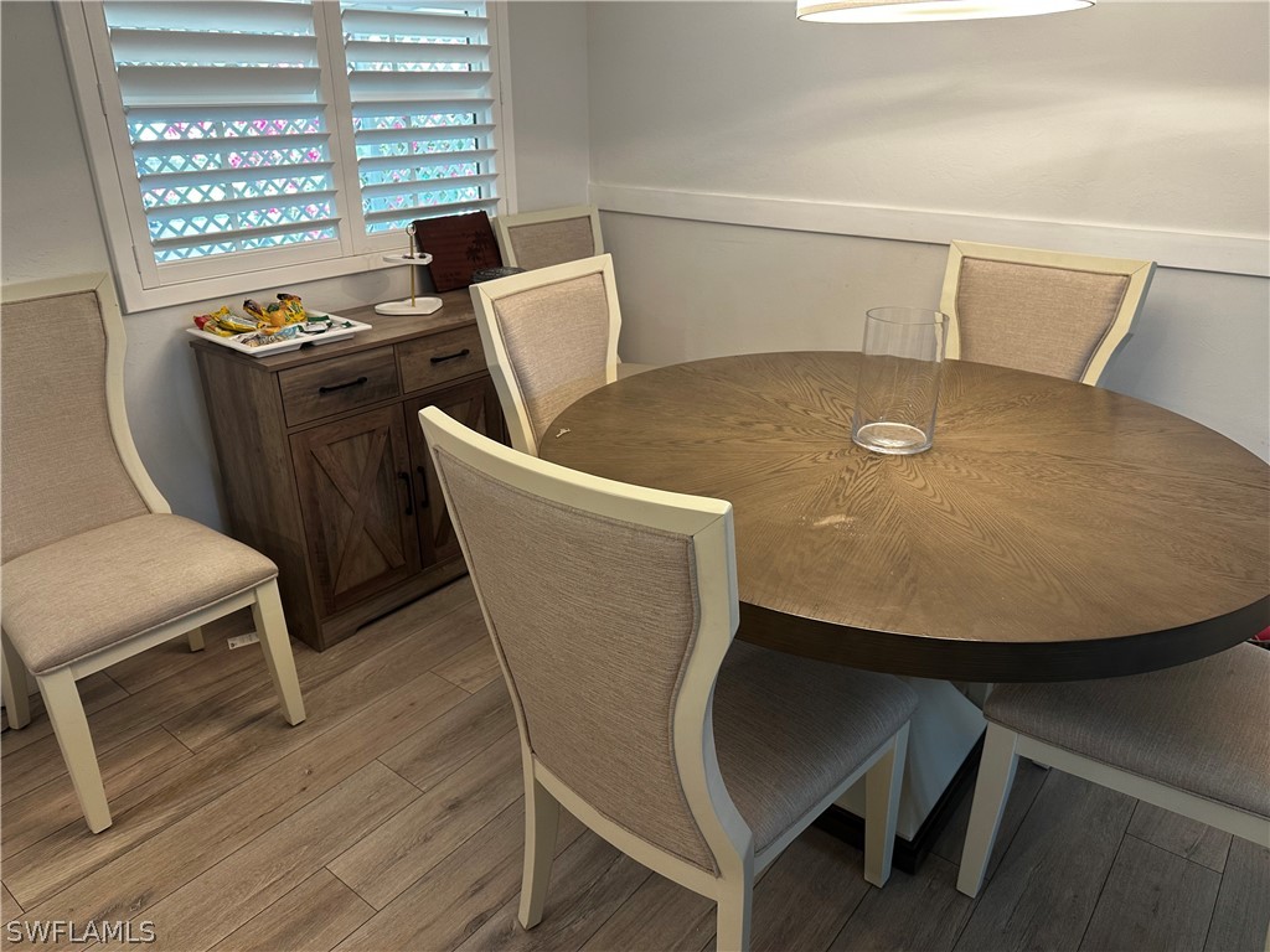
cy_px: 476
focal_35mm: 24
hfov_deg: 71.6
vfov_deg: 56.8
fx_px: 881
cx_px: 635
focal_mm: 6.86
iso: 125
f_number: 1.78
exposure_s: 1/60
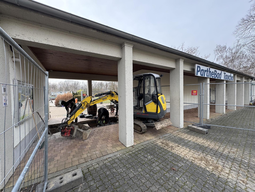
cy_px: 96
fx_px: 103
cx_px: 128
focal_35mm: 14
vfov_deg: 85.7
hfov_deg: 102.1
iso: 40
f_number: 2.2
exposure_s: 1/230
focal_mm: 2.22
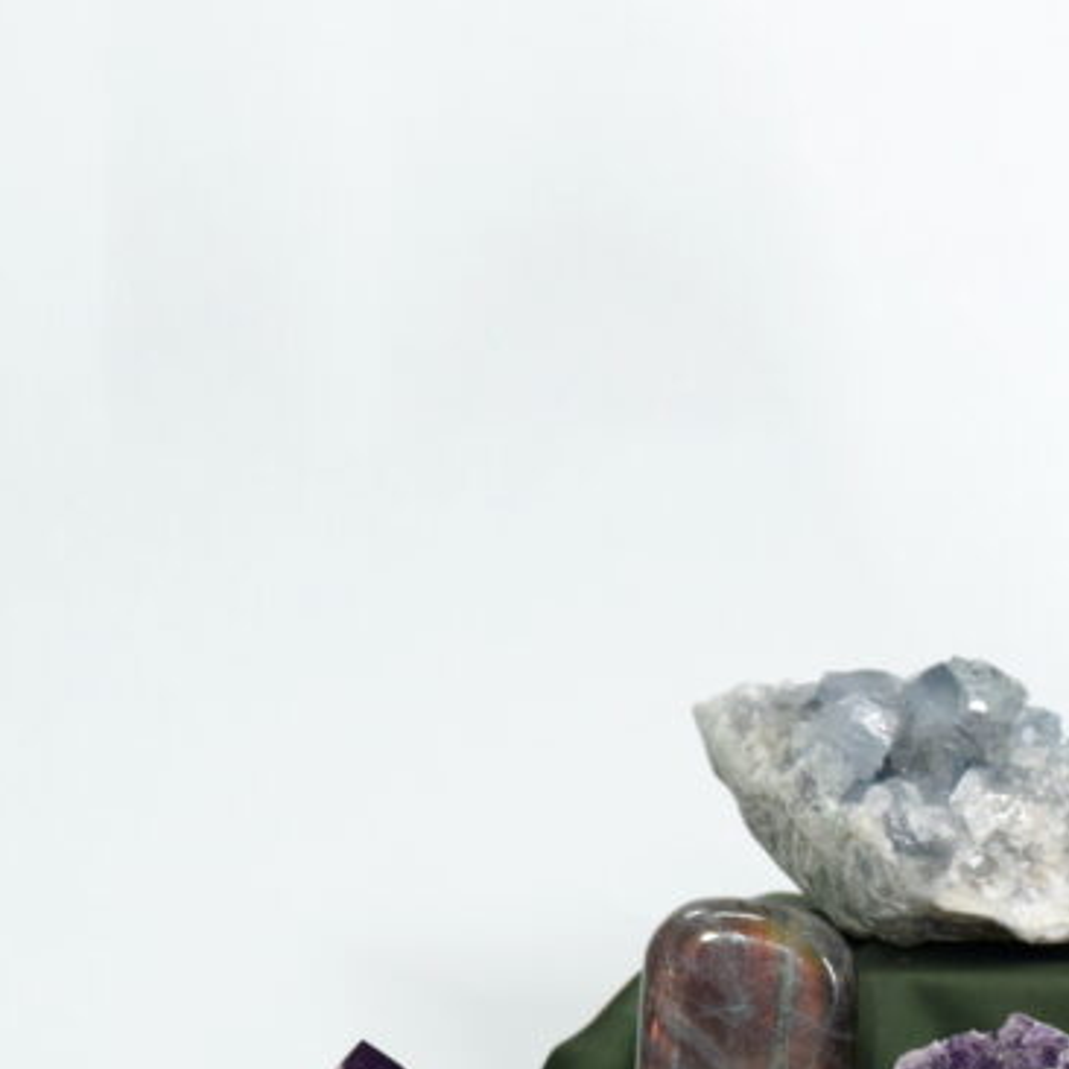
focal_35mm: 284
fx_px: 9927
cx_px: 1233
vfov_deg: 6.2
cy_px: 841
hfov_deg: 6.1
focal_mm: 85
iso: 2000
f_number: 8
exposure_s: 1/125
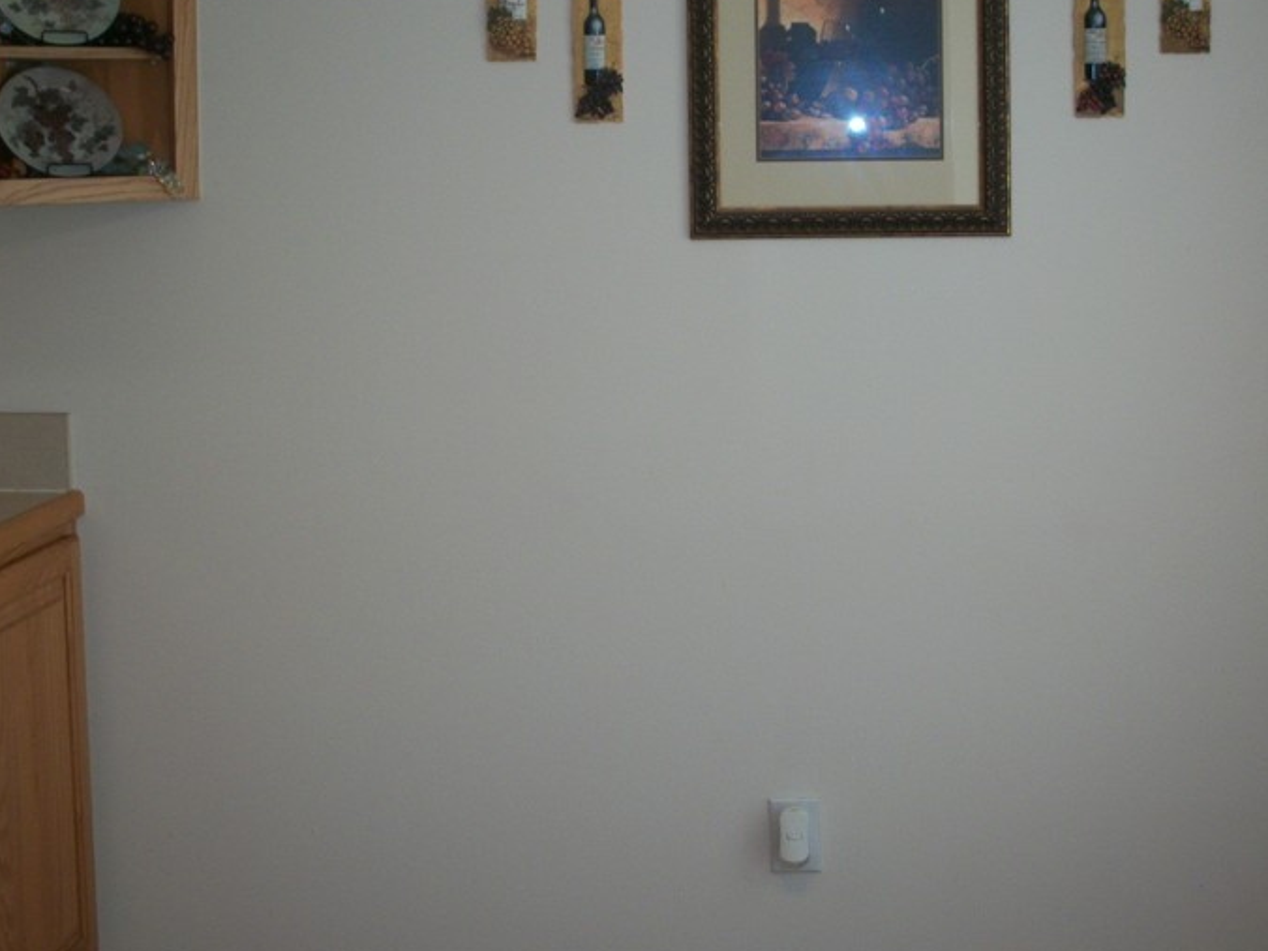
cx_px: 642
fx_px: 1941
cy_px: 242
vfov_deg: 27.2
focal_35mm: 53
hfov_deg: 36.2
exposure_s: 1/60
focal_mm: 6.3
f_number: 3.1
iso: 80
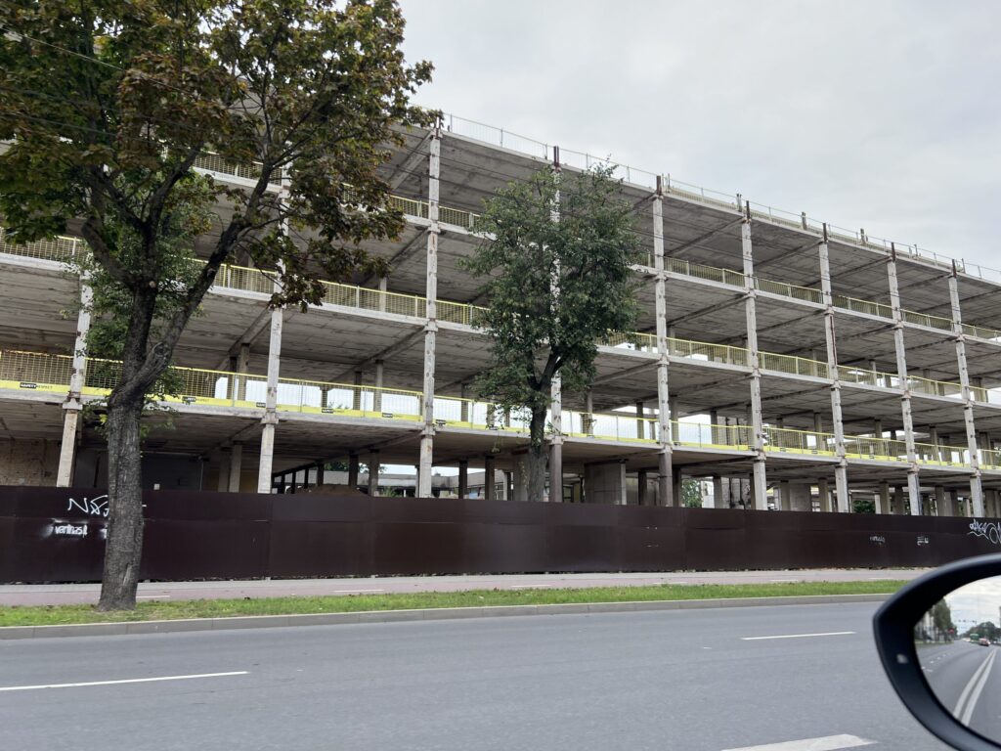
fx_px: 752
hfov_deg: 67.3
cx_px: 500
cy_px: 376
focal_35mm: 26
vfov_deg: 53.1
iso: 50
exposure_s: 1/611
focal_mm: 5.7
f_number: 1.5
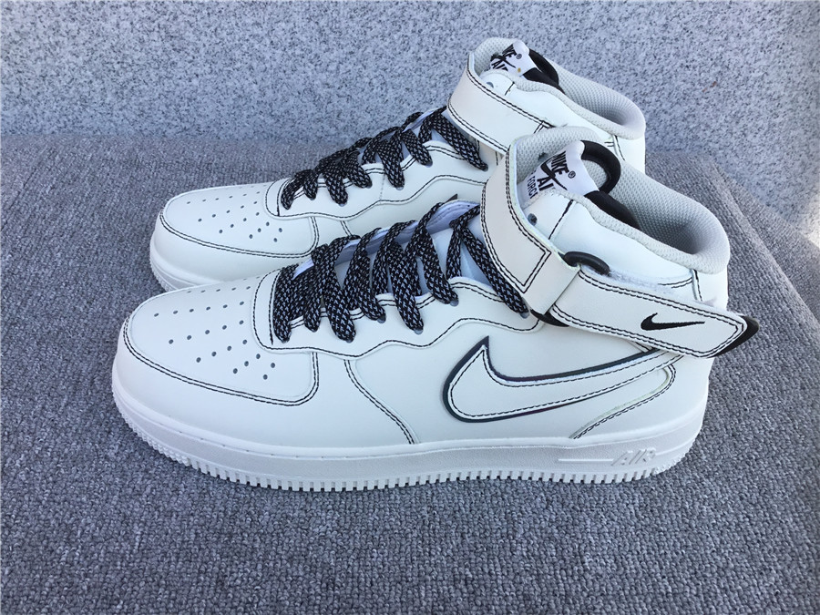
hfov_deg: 58.4
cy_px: 308
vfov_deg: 45.4
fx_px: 734
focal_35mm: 31
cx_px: 410
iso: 25
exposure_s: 1/473
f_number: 2.4
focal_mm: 3.3
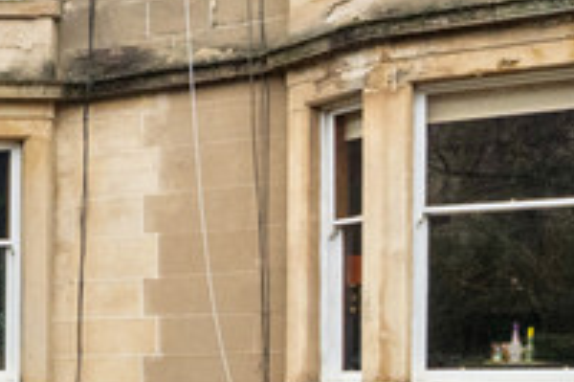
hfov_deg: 14.5
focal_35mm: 82
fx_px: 1306
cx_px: -844
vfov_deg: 16.6
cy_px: 248
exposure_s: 1/100
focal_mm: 16
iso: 2000
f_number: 8
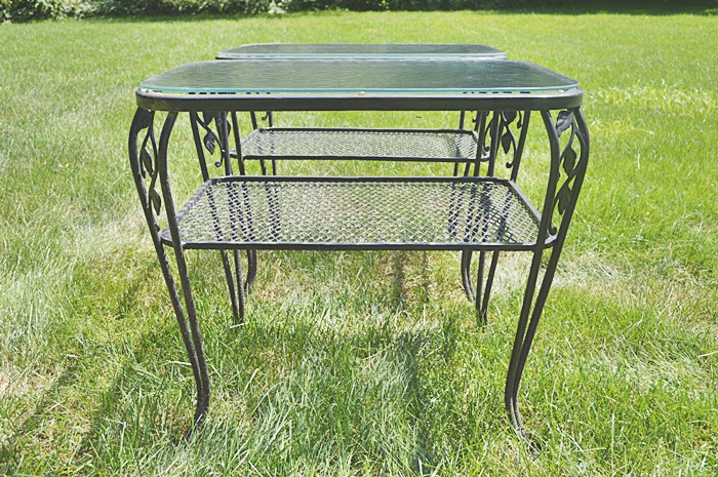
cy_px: 238
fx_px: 777
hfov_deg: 49.6
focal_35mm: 39
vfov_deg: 34.1
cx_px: 359
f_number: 6.3
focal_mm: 26
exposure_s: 1/160
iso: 100
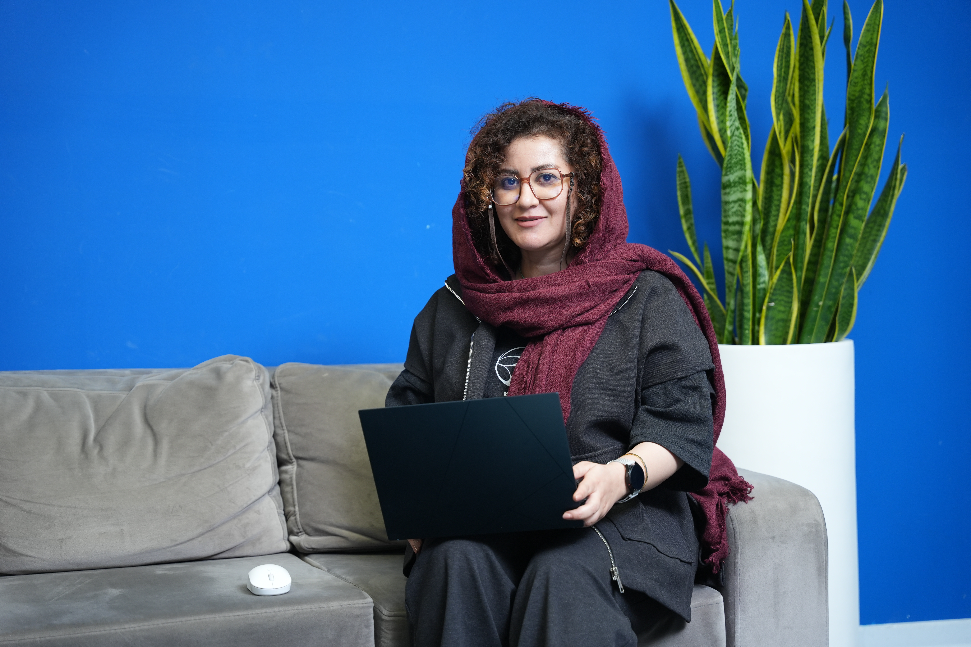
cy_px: 324
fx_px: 1888
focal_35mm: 70
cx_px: 486
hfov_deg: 28.8
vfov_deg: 19.5
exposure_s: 1/100
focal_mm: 70
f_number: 2.8
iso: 640
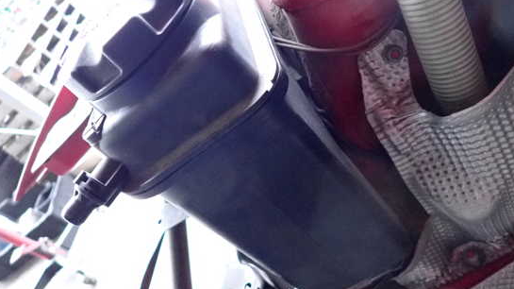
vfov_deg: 38.8
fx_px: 409
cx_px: 248
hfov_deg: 64.3
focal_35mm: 30
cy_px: 127
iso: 1600
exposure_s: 1/125
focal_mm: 4.5
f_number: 2
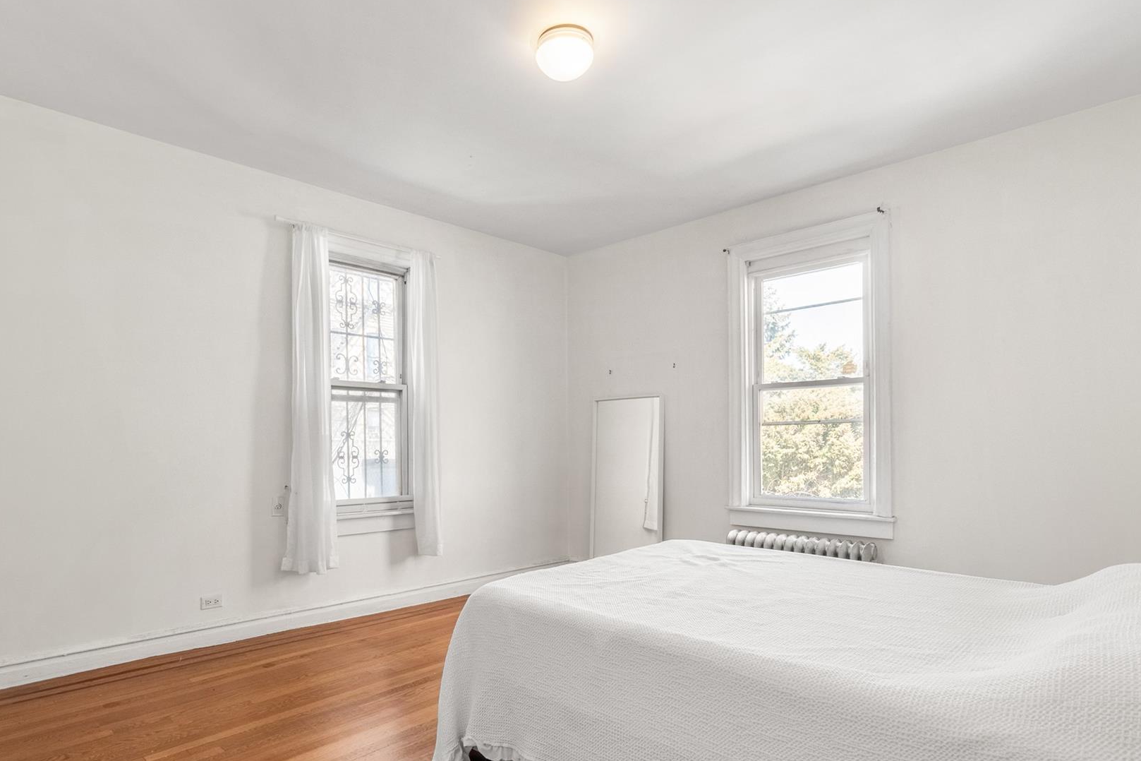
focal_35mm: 19
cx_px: 526
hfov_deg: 86.7
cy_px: 449
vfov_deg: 64.1
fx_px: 602
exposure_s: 1/1000
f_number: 9
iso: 640
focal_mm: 10
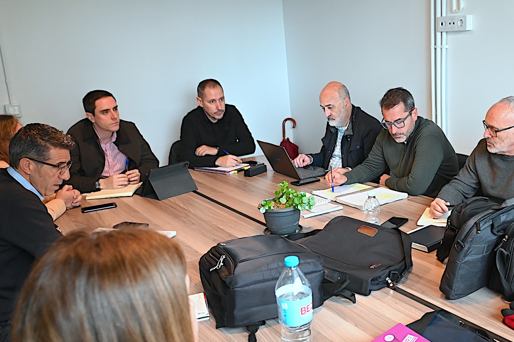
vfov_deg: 35.0
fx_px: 542
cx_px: 359
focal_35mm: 38
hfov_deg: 49.5
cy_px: 187
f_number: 4.5
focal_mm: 24
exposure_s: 1/80
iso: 3200
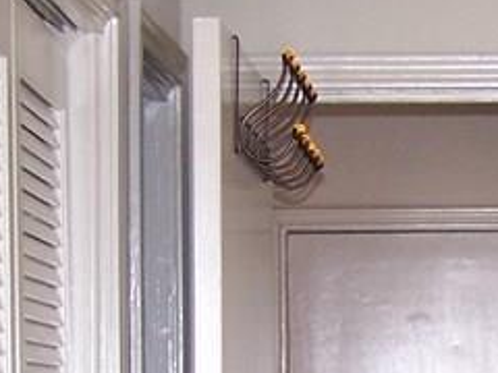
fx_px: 2331
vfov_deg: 8.8
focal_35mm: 162
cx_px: 475
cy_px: 638
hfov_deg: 12.1
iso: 140
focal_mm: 6.3
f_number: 2.8
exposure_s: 1/60
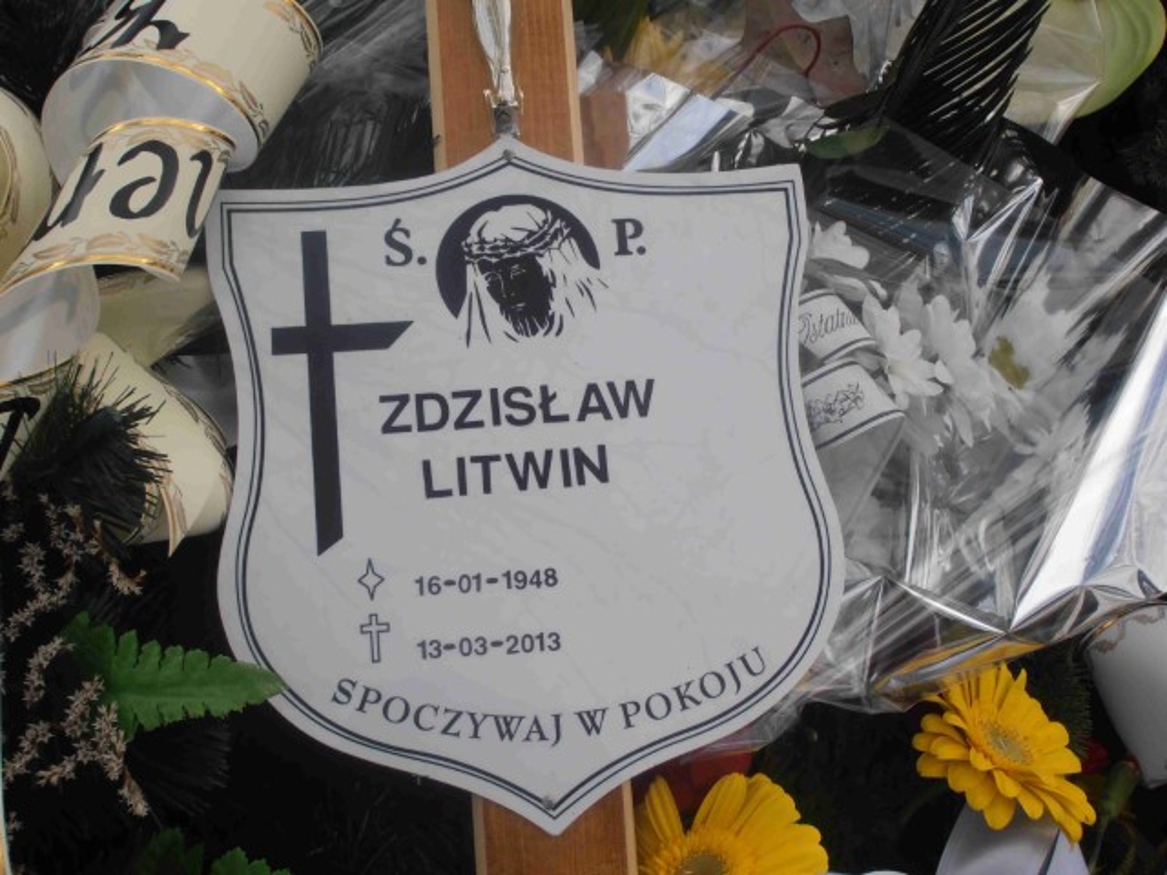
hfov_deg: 33.8
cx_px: 584
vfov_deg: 25.7
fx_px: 1922
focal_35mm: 57
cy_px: 438
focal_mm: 10.04
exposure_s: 1/500
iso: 80
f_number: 4.5
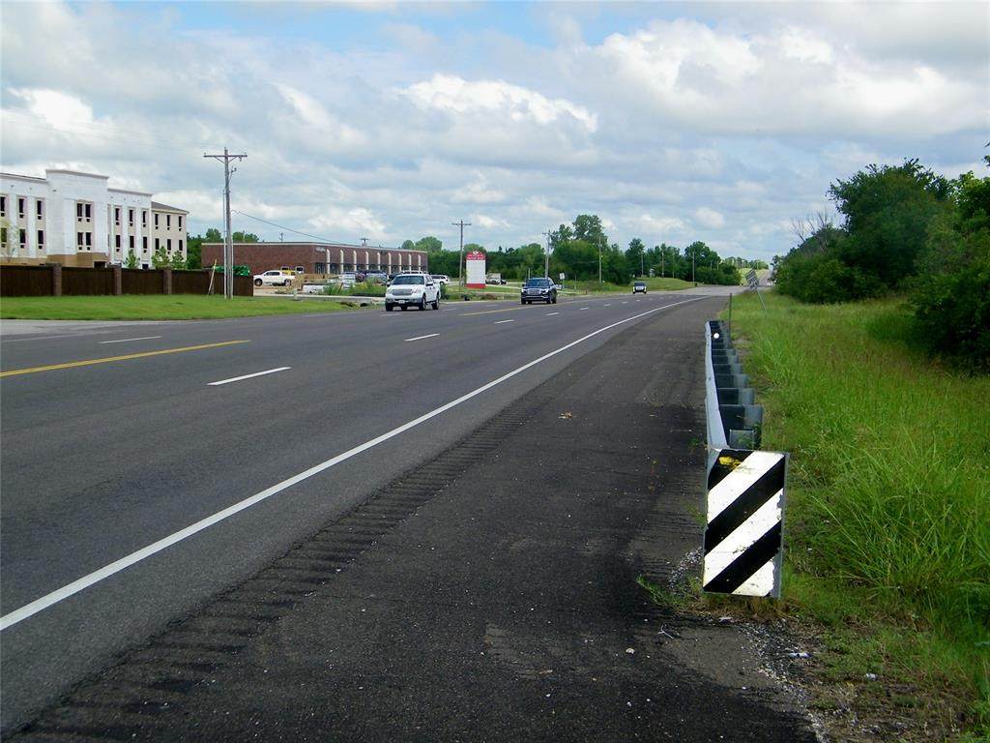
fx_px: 1373
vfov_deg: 30.3
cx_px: 495
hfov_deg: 39.7
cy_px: 372
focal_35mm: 48
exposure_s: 1/160
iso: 80
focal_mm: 8.6
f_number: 7.8
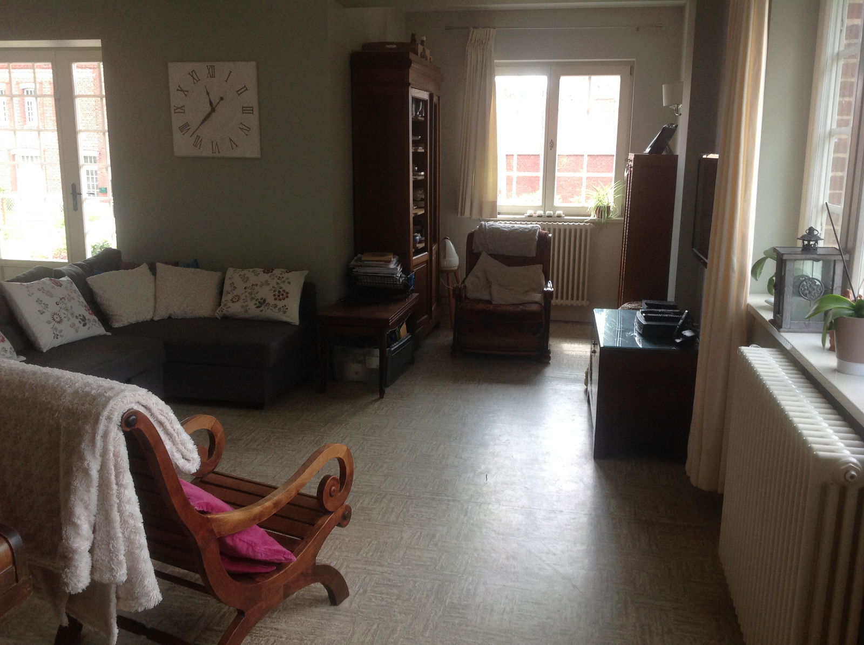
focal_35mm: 35
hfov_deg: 52.7
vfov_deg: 40.6
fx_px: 872
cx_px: 432
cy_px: 322
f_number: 2.4
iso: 100
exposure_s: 1/120
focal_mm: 4.28
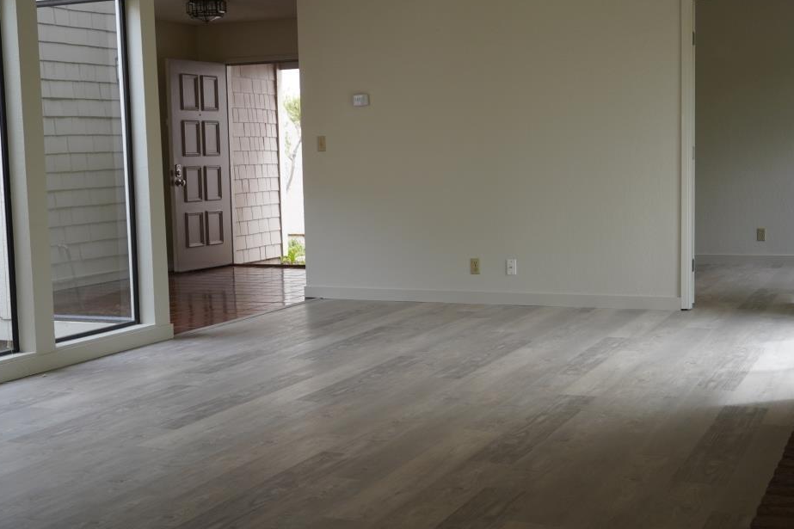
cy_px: 281
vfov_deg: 25.7
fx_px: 1161
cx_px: 381
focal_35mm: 53
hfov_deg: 37.8
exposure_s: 1/160
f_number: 4.5
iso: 320
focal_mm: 27
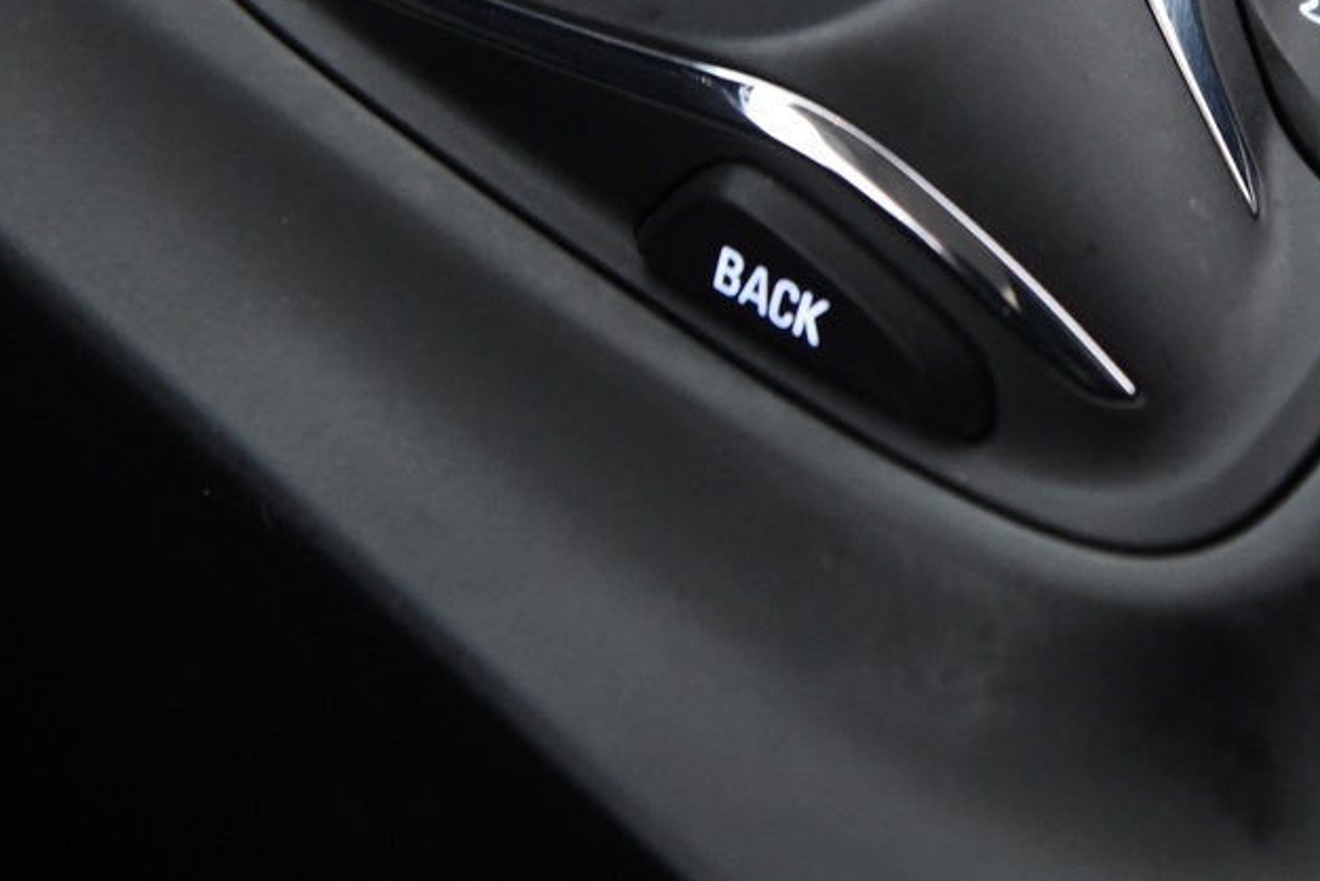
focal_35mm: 168
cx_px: 1063
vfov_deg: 8.1
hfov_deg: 12.2
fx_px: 6163
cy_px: -19
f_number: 4
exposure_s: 1/20
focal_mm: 65
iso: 4000
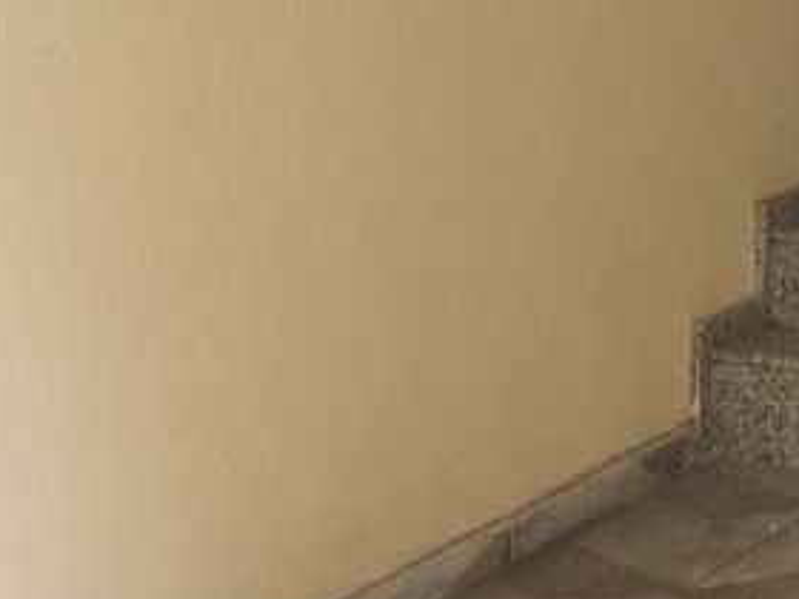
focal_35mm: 128
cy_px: -280
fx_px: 2954
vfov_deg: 11.2
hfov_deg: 14.6
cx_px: 1082
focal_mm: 3.99
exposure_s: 1/120
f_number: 1.8
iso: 32
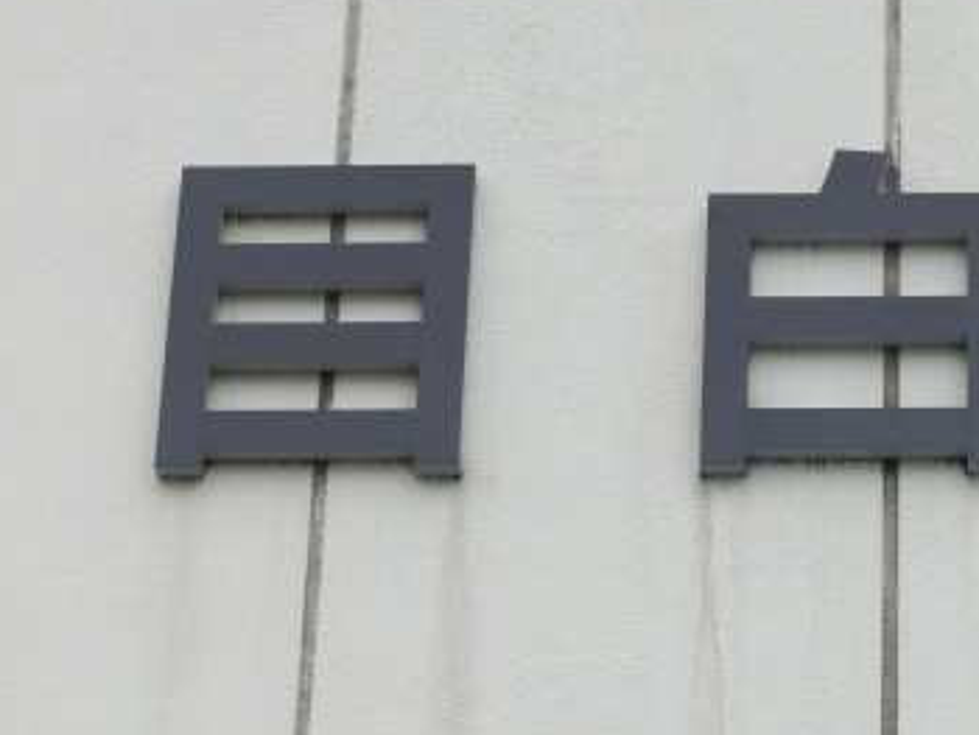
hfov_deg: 11.5
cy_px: 229
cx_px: 867
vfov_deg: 8.7
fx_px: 4811
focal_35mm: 170
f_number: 5.6
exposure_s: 1/125
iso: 250
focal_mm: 16.5
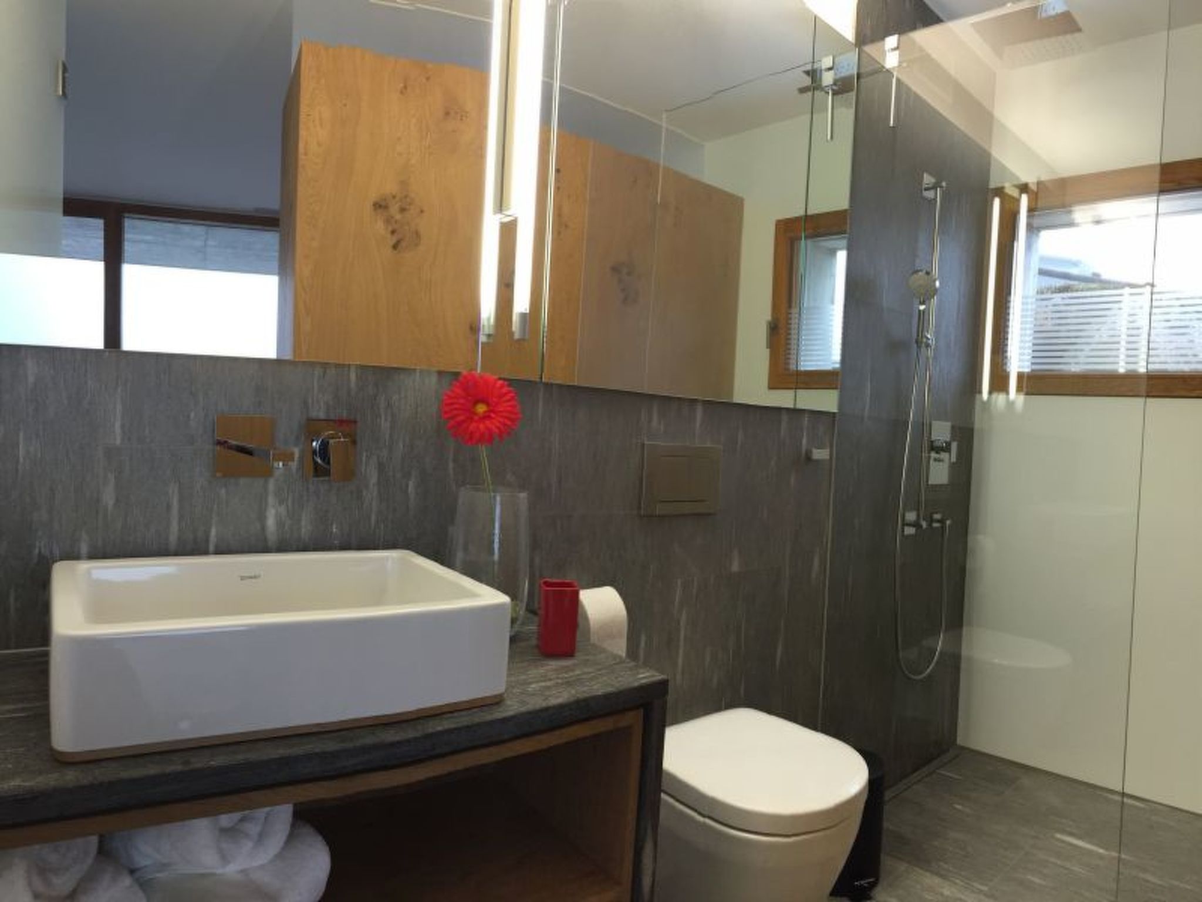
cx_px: 601
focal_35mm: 29
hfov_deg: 61.7
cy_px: 451
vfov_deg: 48.2
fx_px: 1007
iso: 160
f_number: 2.2
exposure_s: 1/120
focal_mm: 4.15
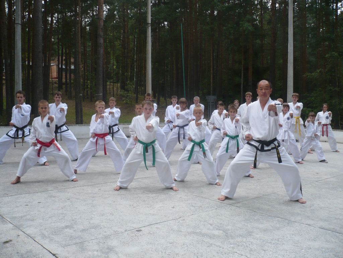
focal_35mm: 35
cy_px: 129
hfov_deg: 52.6
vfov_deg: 40.7
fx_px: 347
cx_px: 172
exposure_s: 1/320
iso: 100
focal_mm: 5.8
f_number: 2.8
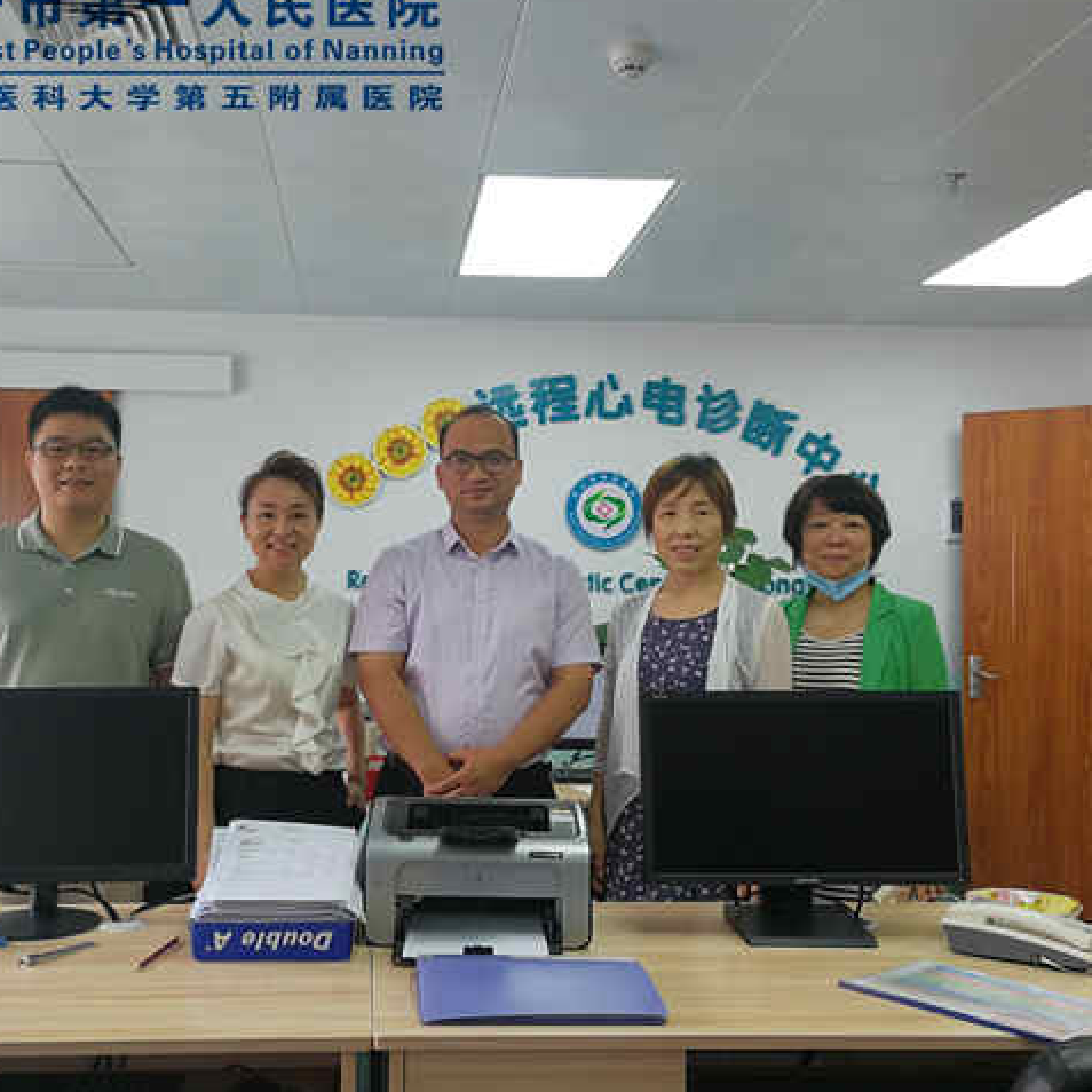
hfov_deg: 47.0
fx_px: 1249
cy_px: 548
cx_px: 437
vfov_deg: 47.2
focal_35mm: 35
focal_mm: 3.95
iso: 80
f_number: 2.2
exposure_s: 1/100
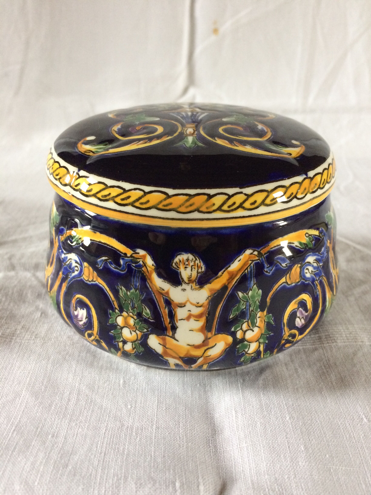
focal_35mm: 29
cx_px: 186
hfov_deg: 48.2
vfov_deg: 61.7
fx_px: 414
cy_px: 248
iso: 320
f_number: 2.2
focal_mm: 4.15
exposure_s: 1/33
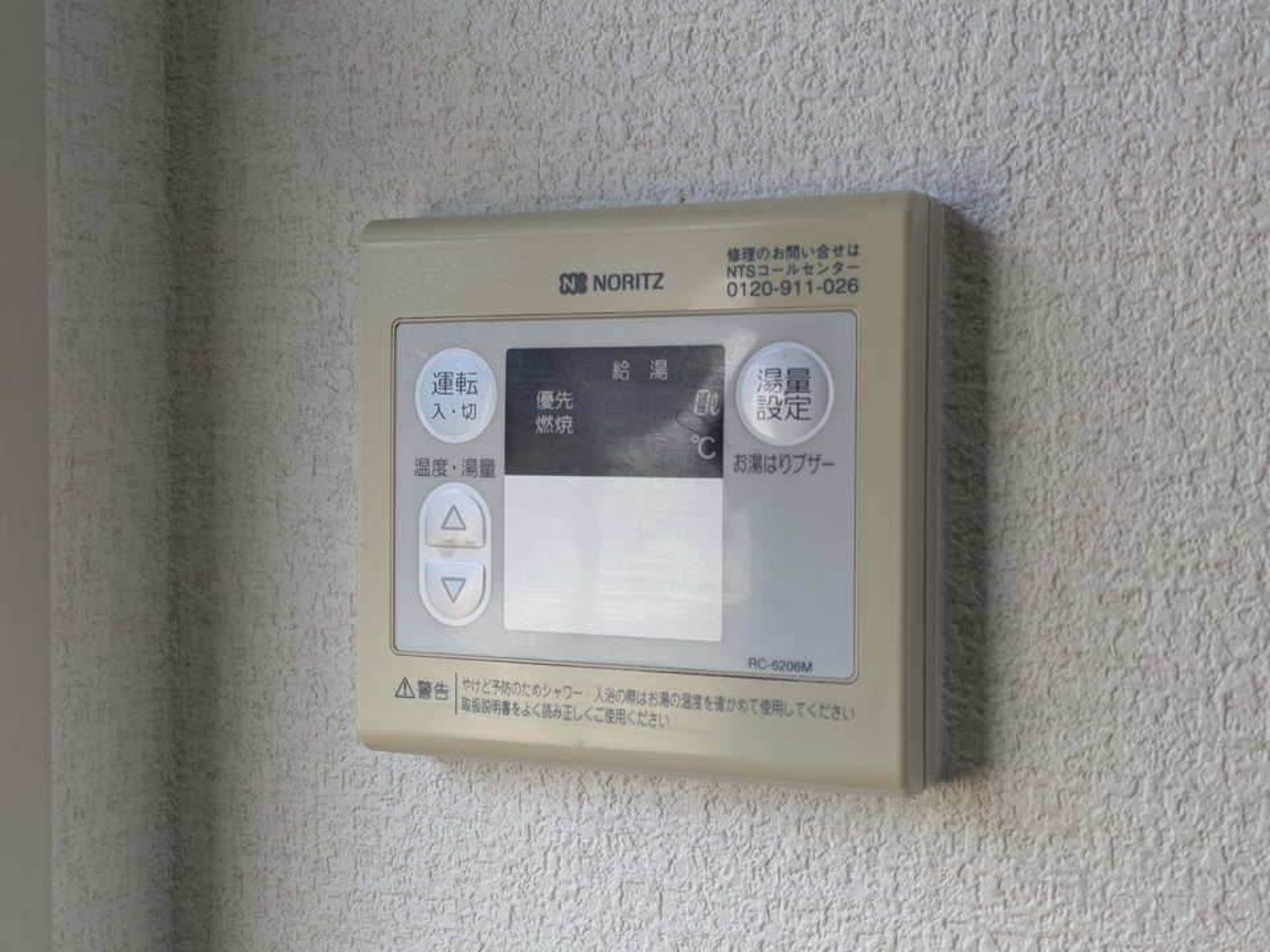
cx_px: 635
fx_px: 1871
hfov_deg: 37.5
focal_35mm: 51
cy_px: 476
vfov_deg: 28.6
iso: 58
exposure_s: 1/120
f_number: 1.89
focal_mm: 5.43
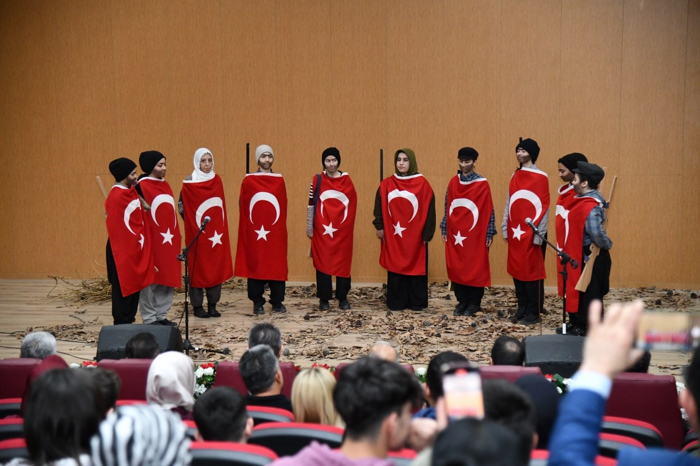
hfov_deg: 24.8
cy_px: 233
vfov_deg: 16.6
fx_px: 1594
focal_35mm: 82
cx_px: 350
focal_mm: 82
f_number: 4
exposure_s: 1/200
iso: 3200
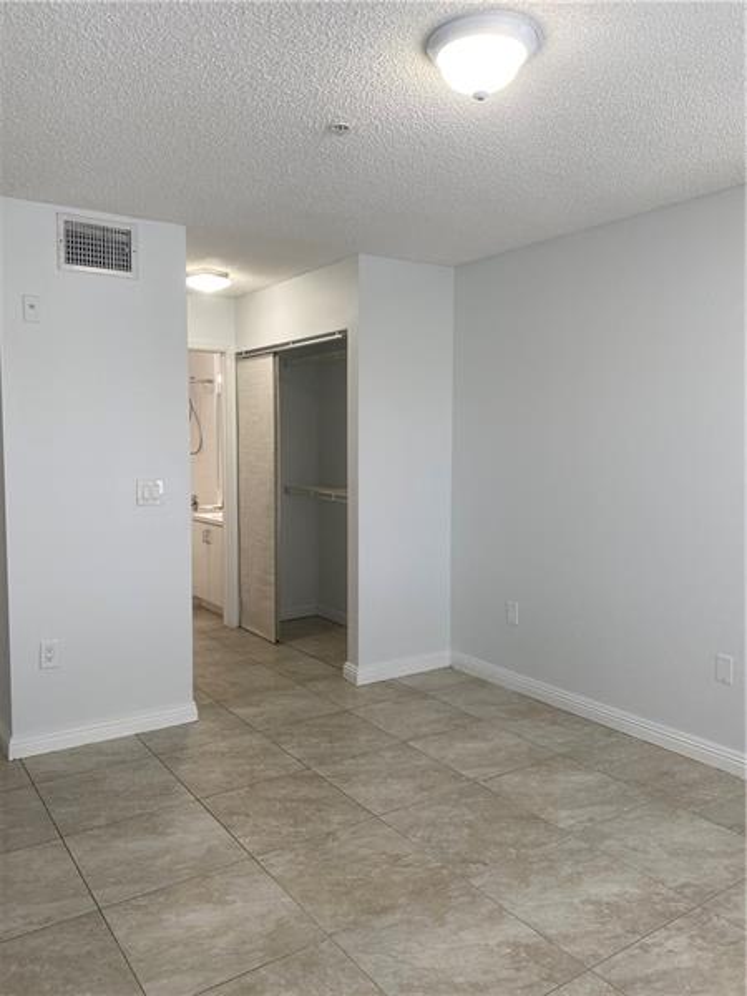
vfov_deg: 67.3
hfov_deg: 53.1
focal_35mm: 26
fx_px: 748
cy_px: 498
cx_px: 374
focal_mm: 4.25
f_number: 1.8
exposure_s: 1/120
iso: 80
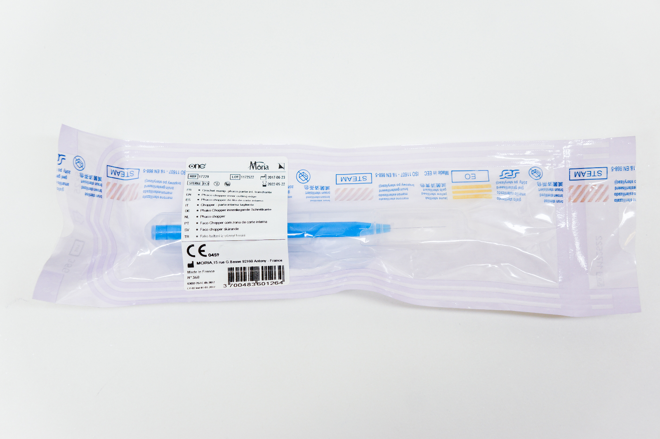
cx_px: 330
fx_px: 961
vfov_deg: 25.7
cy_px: 220
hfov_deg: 37.9
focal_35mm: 52
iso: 200
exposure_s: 1/125
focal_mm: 35
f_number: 5
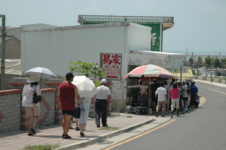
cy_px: 75
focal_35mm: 105
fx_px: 659
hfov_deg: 19.5
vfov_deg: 13.0
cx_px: 113
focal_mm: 70
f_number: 20
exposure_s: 1/80
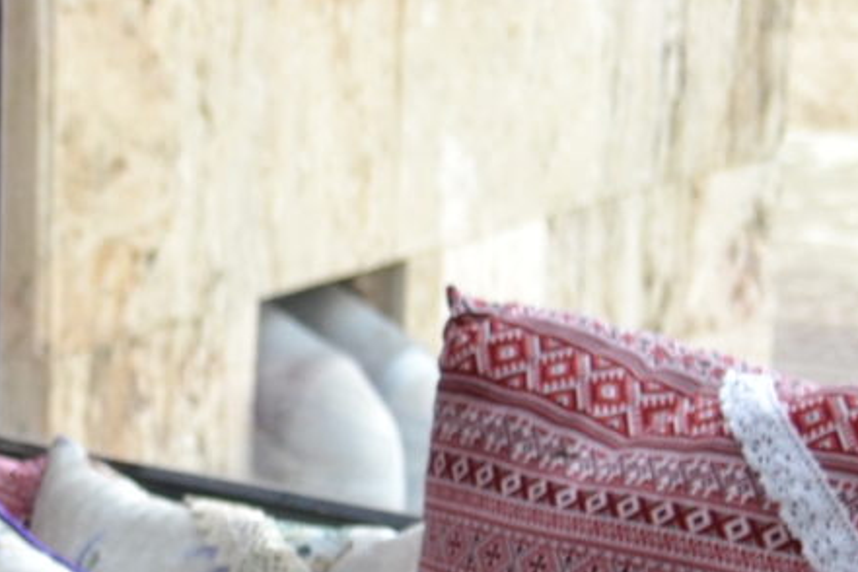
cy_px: 1050
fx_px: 4981
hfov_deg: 9.3
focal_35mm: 209
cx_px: -800
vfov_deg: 6.4
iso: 320
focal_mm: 24
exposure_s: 1/125
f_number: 4
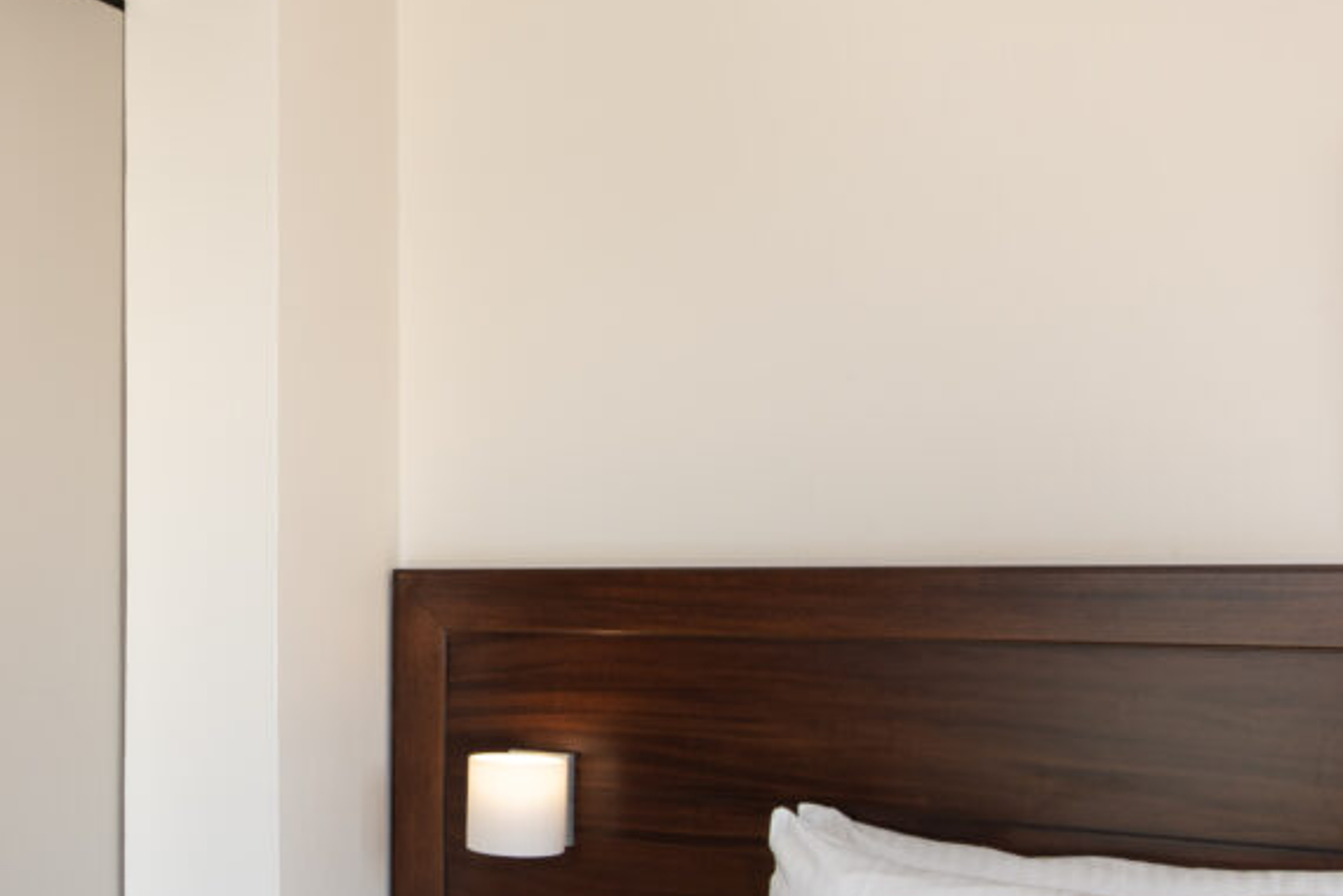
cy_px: 588
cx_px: 207
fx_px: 1567
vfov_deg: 31.7
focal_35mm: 42
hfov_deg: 43.5
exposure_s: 1/15
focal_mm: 20
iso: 100
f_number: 11
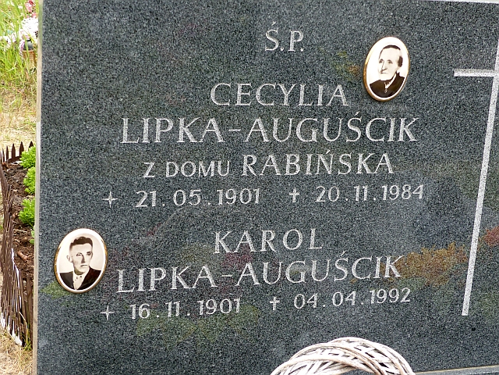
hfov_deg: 28.2
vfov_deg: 21.3
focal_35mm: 69
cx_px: 250
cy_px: 188
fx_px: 995
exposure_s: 1/125
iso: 100
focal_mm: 12.5
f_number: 3.5
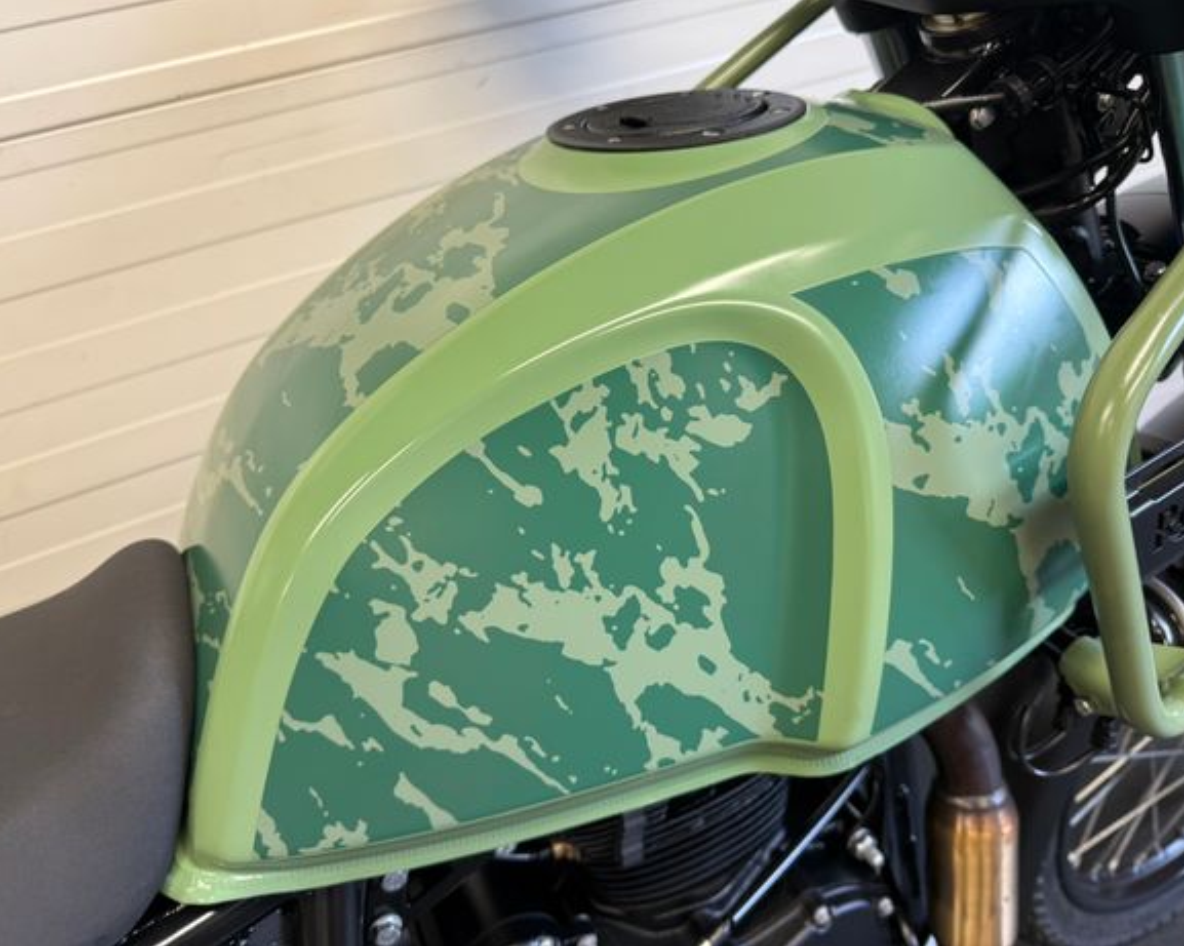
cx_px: 607
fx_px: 911
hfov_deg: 66.0
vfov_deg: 54.9
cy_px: 456
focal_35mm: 26
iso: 125
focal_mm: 6.76
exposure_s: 1/50
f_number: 1.78
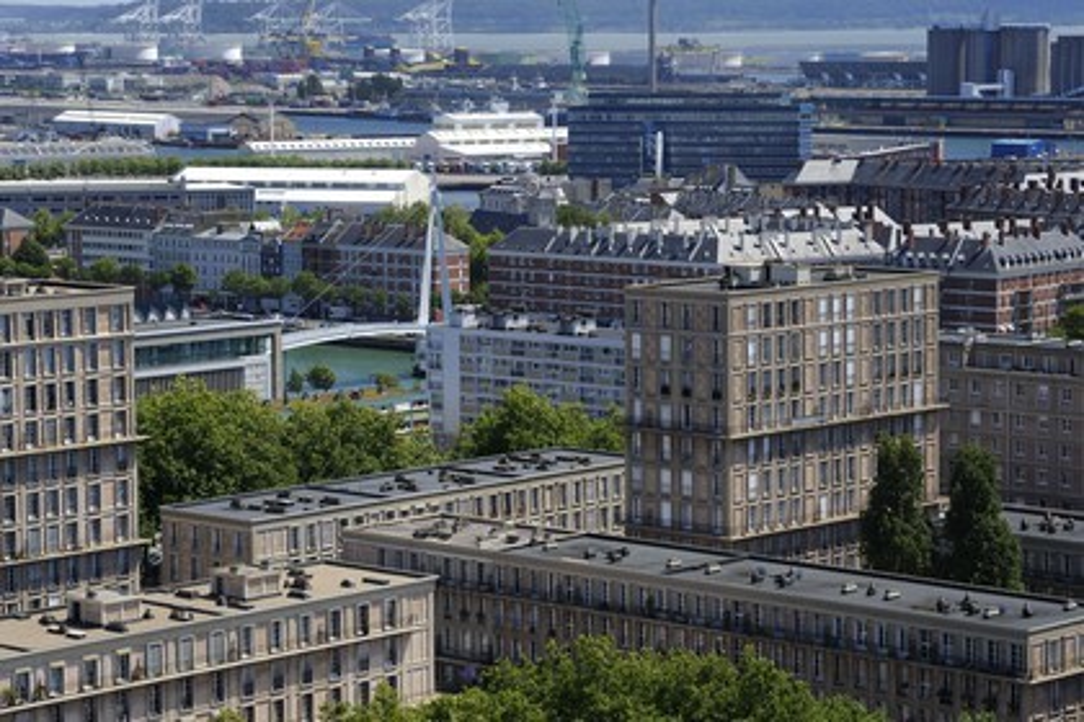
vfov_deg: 12.2
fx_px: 3372
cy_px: 361
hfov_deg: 18.3
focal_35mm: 112
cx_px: 542
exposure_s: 1/320
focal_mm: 112
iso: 200
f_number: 9
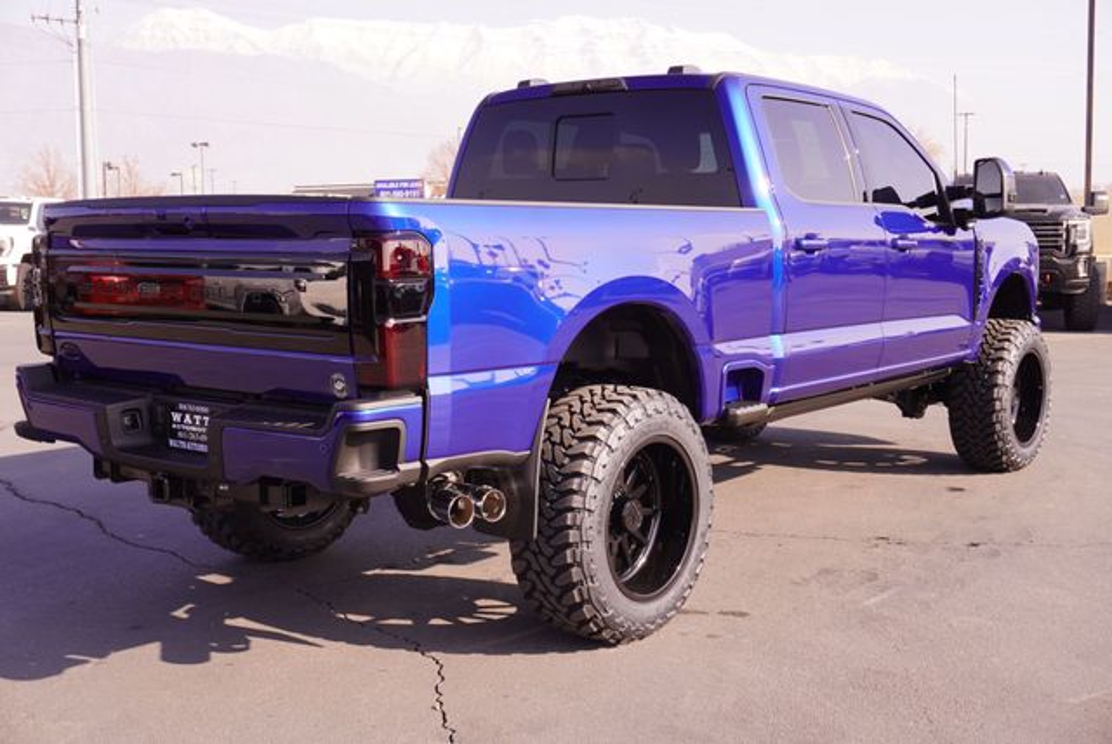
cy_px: 372
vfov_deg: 33.1
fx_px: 1252
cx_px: 556
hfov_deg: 47.9
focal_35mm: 40
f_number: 8
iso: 100
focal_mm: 27
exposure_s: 1/100
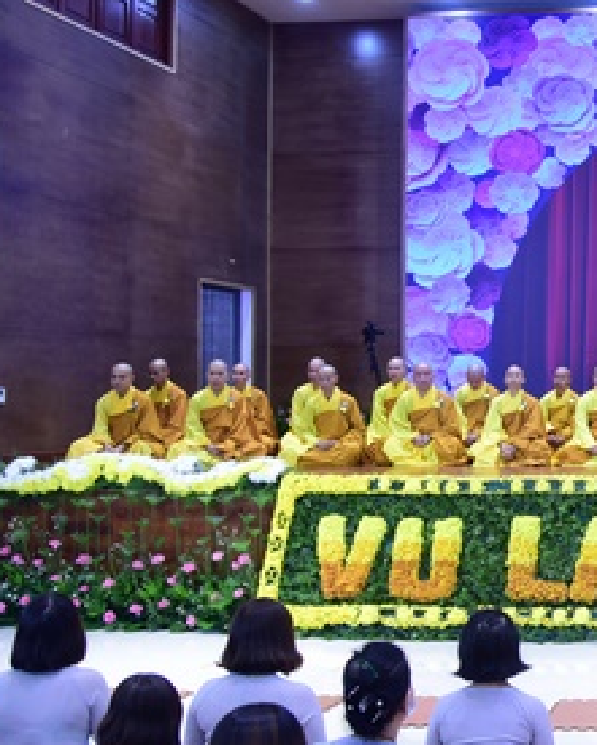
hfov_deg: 24.4
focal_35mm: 53
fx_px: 1170
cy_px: 387
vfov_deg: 35.3
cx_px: 810
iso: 800
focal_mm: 24
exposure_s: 1/50
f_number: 4
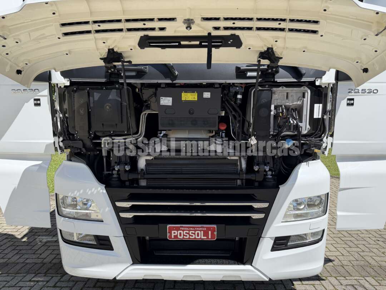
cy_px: 145
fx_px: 268
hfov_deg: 71.6
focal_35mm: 24
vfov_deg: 56.8
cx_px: 193
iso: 100
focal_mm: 6.76
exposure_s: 1/4405
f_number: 1.78
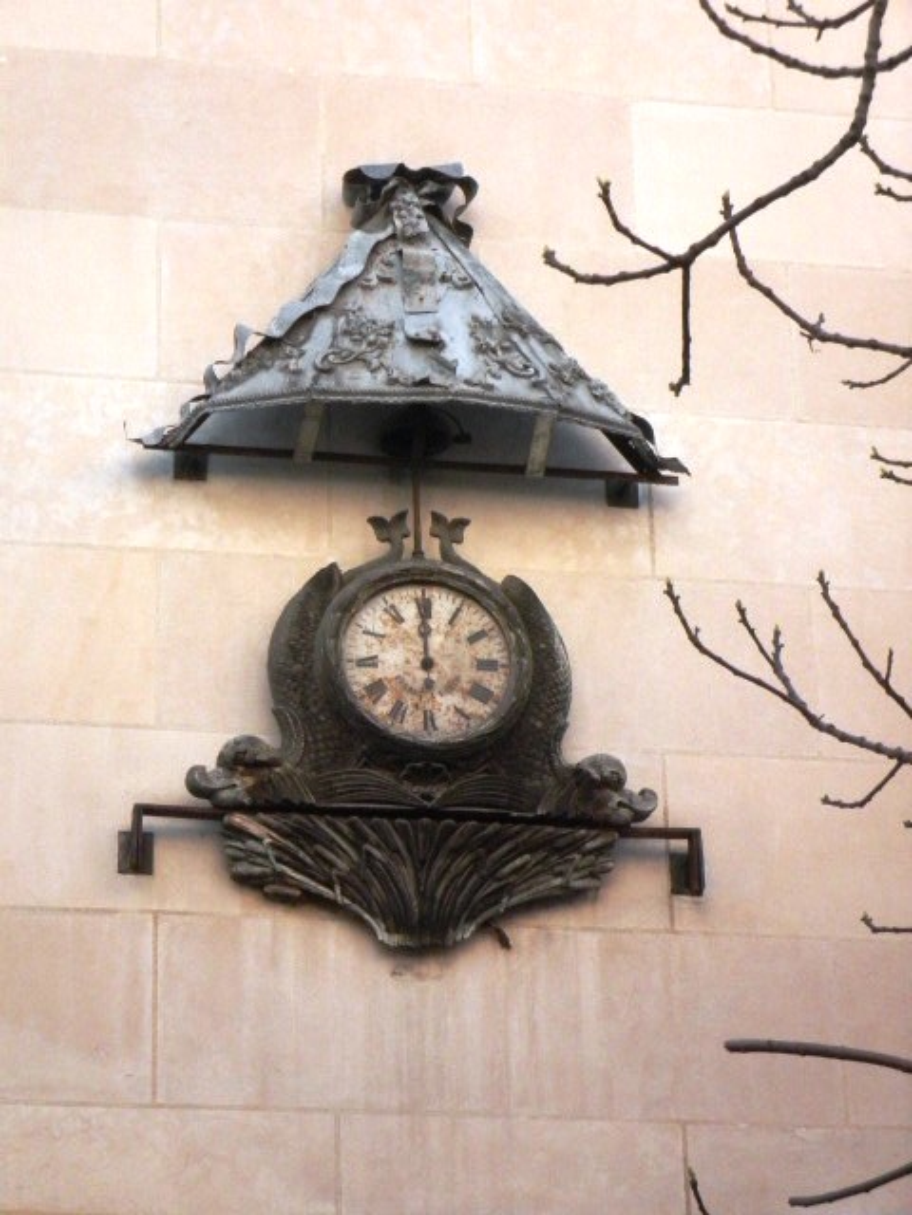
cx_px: 456
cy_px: 608
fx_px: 3688
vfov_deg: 18.7
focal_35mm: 105
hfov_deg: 14.1
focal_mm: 18.6
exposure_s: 1/400
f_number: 5.9
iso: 400
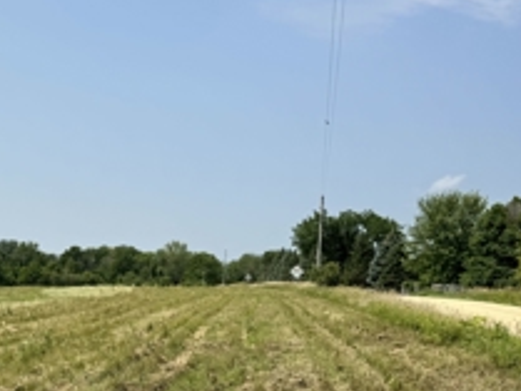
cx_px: 105
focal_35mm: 46
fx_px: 693
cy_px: 242
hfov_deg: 39.6
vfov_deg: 31.4
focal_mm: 6.76
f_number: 1.78
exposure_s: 1/7092
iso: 80
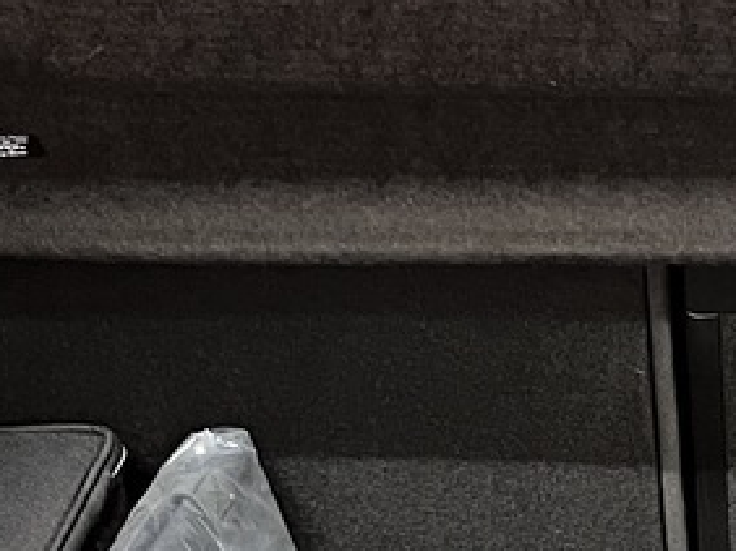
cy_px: 593
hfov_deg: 14.3
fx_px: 2825
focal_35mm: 133
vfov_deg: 11.0
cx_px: 906
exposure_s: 1/31
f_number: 1.6
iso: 640
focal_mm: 5.1
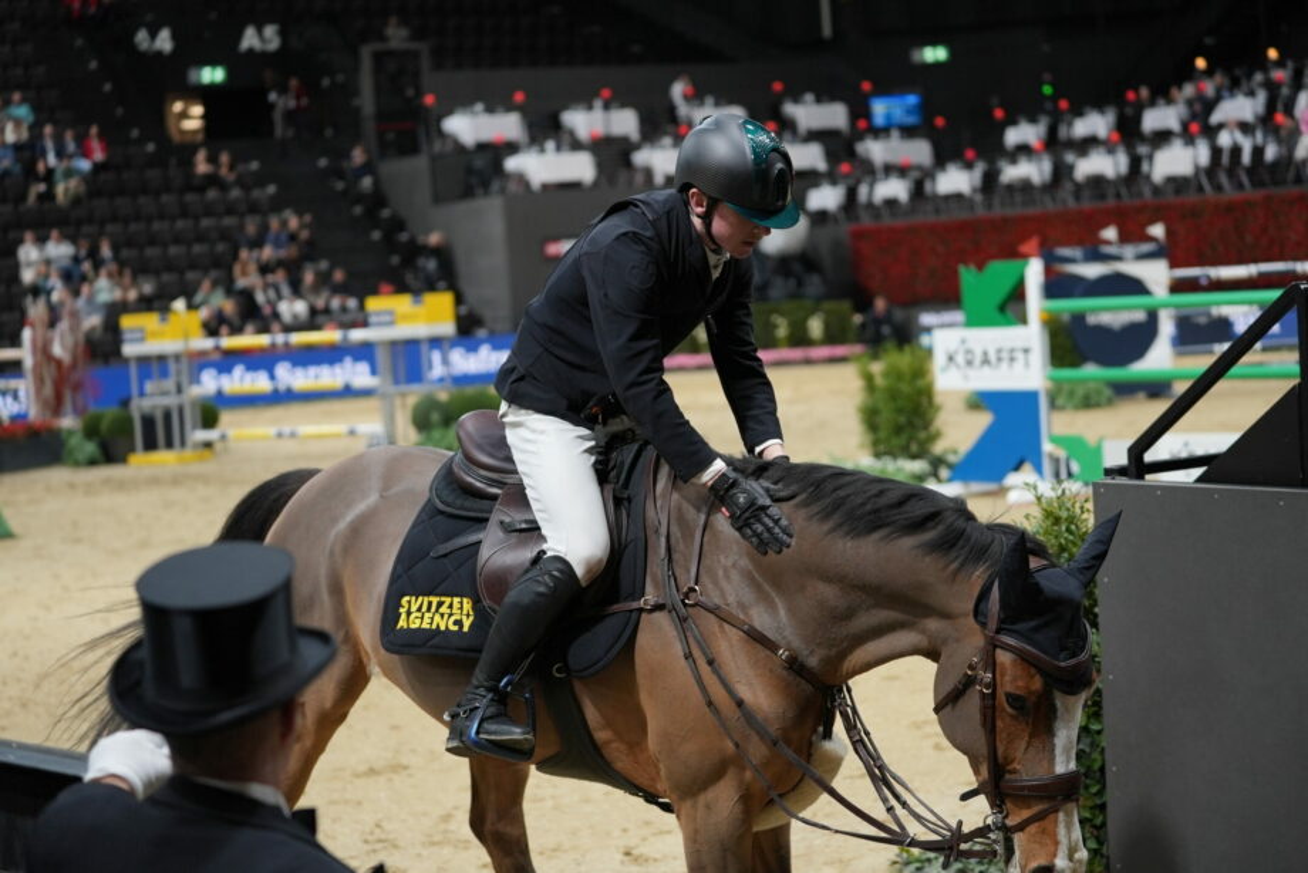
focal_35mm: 70
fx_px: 2544
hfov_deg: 28.8
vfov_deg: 19.5
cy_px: 436
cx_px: 654
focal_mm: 70
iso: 1250
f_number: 2.8
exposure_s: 1/500
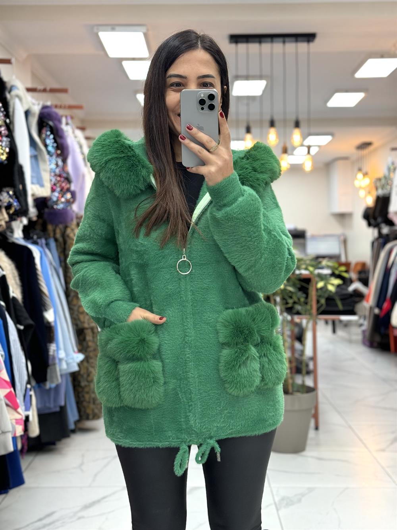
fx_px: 734
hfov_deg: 30.3
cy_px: 265
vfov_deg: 39.7
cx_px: 198
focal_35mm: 48
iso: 100
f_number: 1.78
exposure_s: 1/50
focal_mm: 6.76
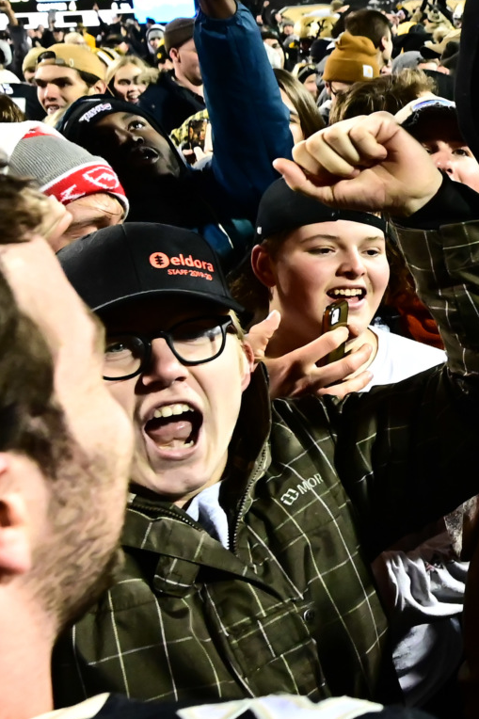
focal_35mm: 67
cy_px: 261
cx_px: 827
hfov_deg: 17.1
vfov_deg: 29.9
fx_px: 1338
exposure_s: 1/500
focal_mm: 20
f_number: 5.6
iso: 6400
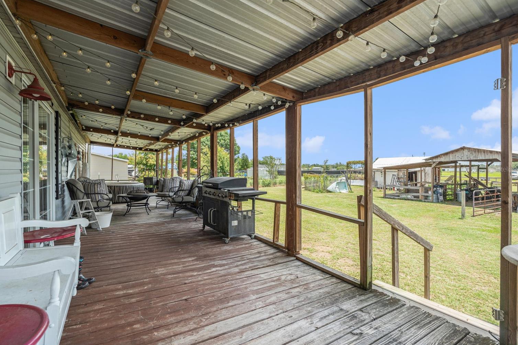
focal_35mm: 17
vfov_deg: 70.4
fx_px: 245
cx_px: 253
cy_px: 169
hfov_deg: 93.3
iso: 400
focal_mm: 16
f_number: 7.1
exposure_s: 1/40
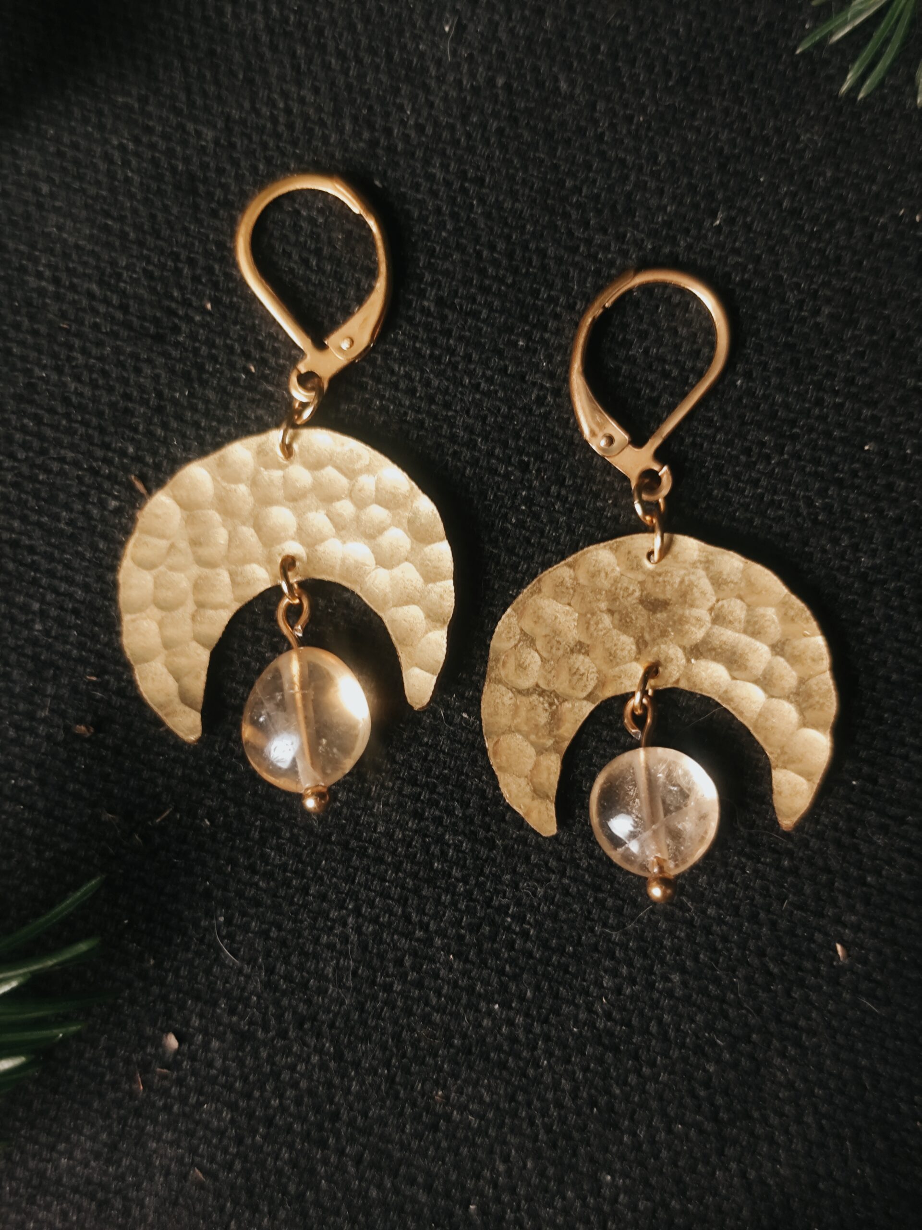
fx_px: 1634
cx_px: 461
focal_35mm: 46
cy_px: 615
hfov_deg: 31.5
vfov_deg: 41.2
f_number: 1.65
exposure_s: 1/25
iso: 320
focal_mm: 6.19
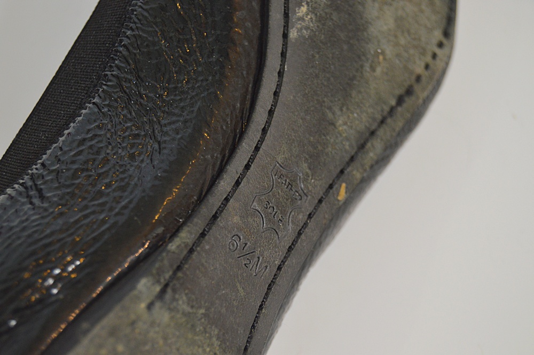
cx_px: 267
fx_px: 1067
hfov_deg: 28.1
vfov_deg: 18.9
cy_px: 178
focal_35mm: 72
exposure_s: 1/60
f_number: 5.3
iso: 1100
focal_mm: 48
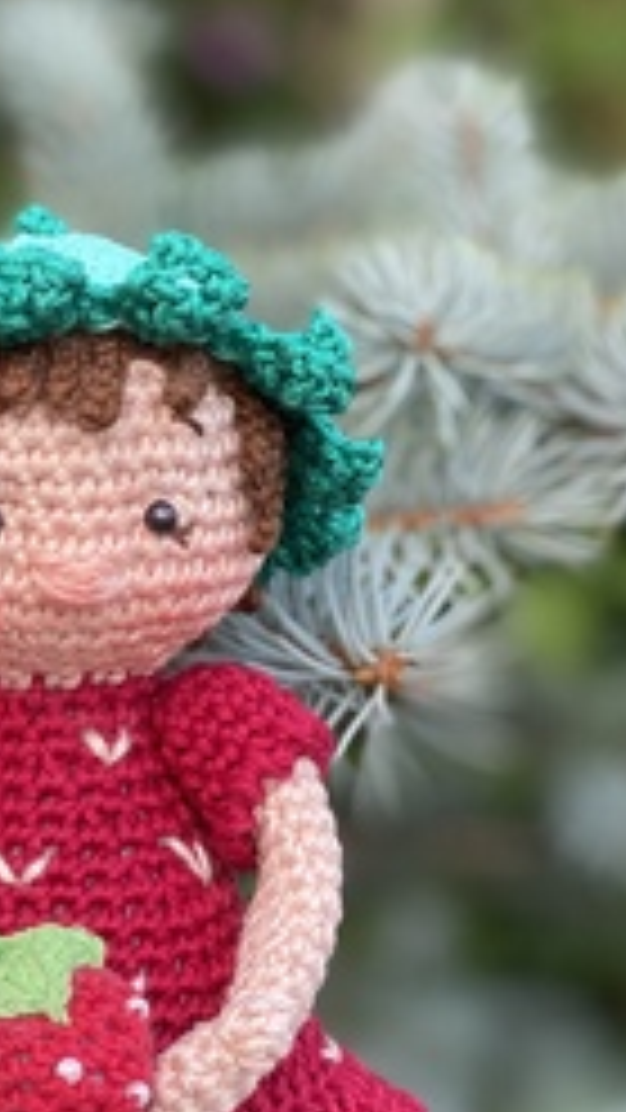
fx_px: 3156
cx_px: 72
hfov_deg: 11.3
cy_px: 842
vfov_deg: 19.8
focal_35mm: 107
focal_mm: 6
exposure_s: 1/122
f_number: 2
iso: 250
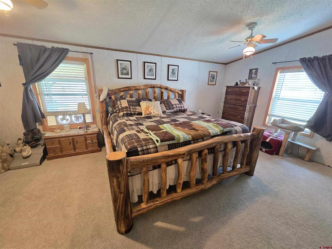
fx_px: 125
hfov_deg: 106.2
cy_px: 124
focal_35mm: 13
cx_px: 166
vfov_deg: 89.9
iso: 1000
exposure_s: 1/60
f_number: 2.2
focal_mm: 2.2
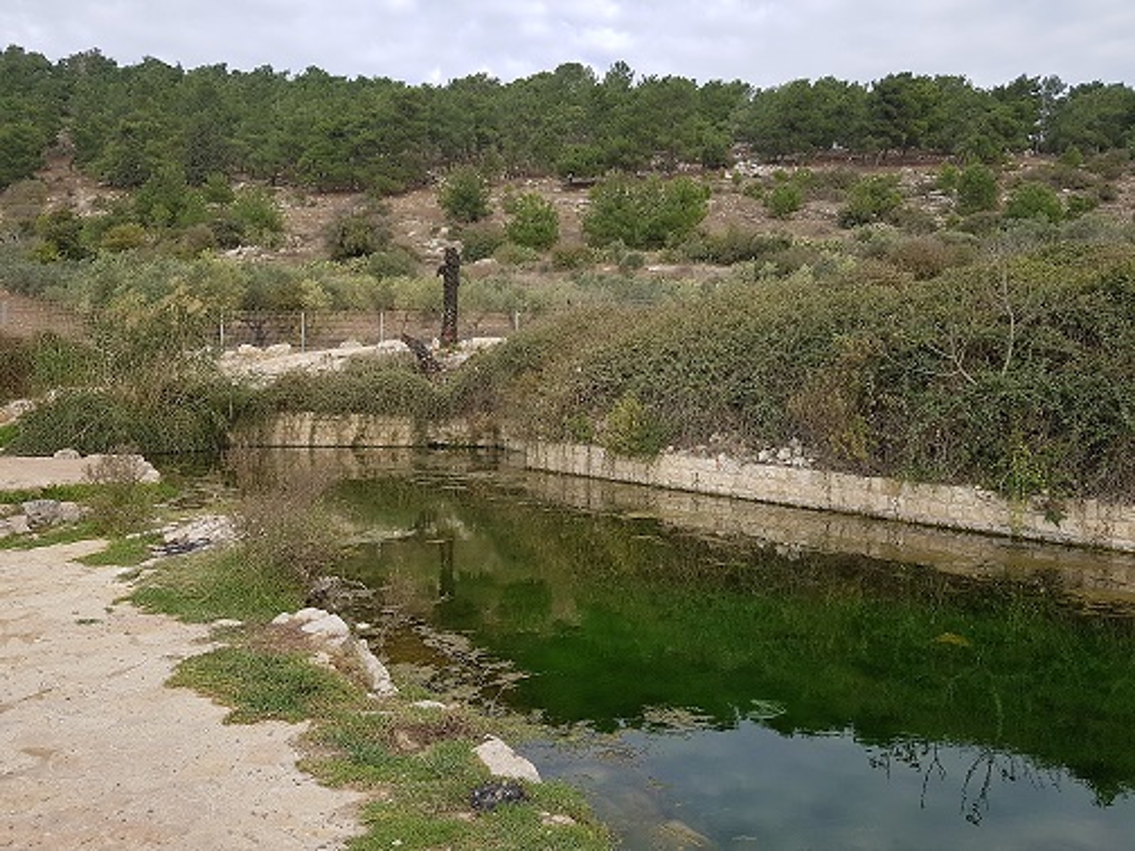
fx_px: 852
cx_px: 568
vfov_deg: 53.1
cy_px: 426
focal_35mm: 26
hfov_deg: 67.3
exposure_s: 1/798
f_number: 1.7
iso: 40
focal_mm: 4.3
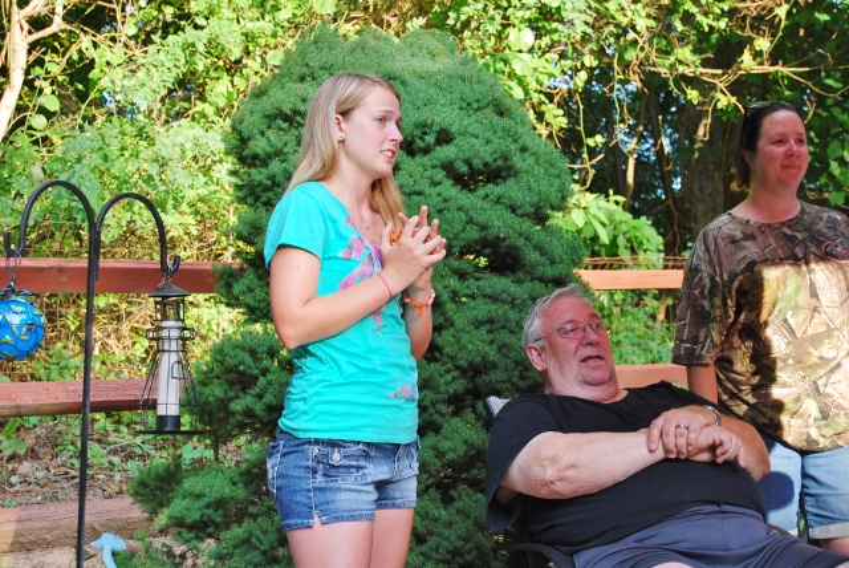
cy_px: 284
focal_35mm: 82
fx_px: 1947
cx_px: 424
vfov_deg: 16.6
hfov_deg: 24.6
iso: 200
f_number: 5.6
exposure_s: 1/50
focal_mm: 55
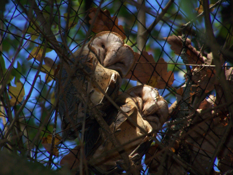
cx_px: 116
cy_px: 88
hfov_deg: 5.2
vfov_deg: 3.9
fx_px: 2558
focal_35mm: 380
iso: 160
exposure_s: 1/400
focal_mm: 63
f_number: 3.7
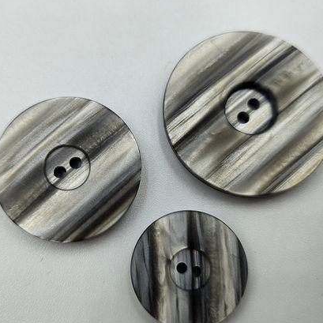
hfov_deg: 42.7
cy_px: 168
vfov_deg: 42.8
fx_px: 412
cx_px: 141
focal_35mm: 39
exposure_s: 1/843
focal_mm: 5
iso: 50
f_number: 1.8
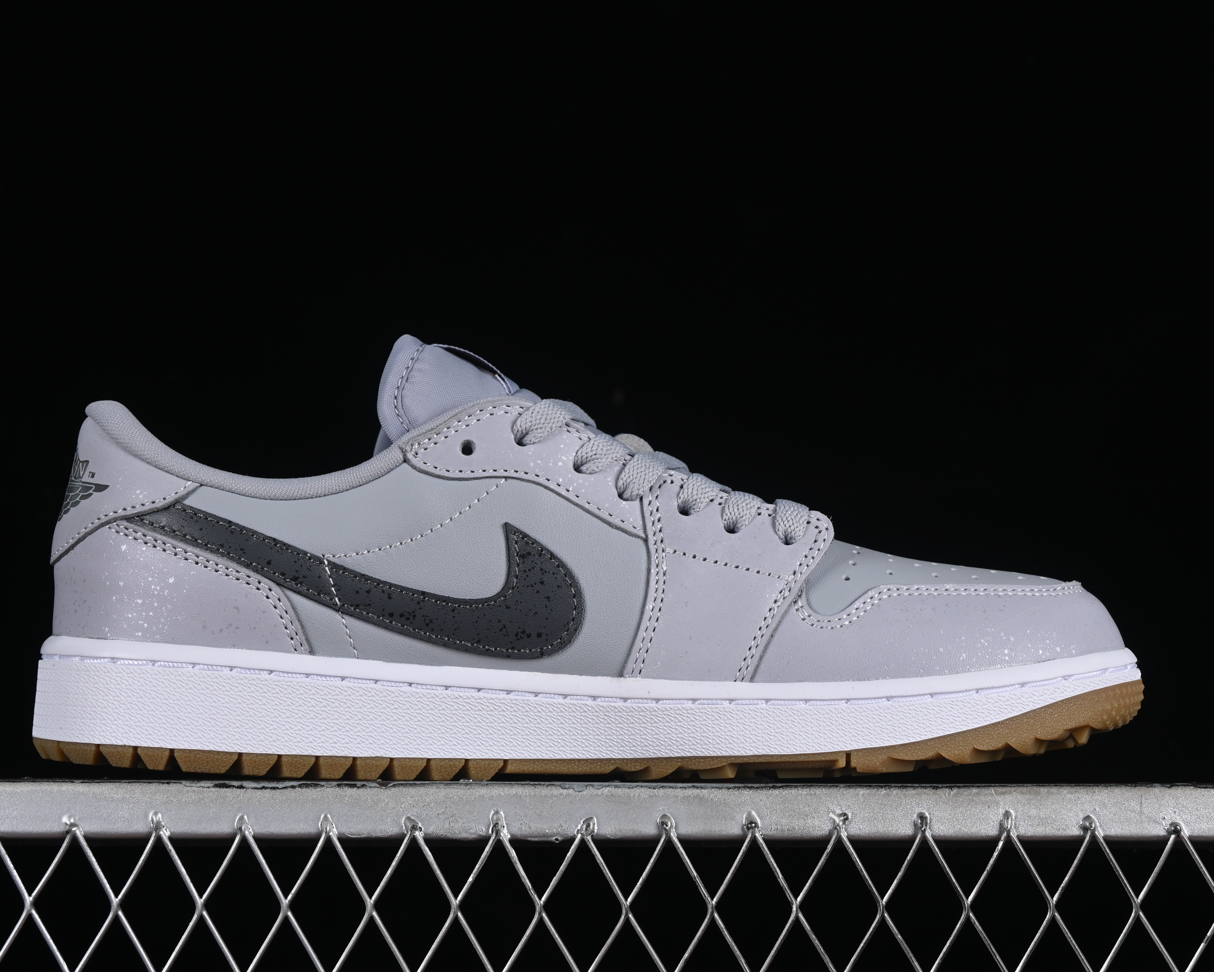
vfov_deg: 18.1
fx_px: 3054
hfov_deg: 22.5
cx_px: 573
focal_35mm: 85
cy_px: 484
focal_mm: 50
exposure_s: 1/80
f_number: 8
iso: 160
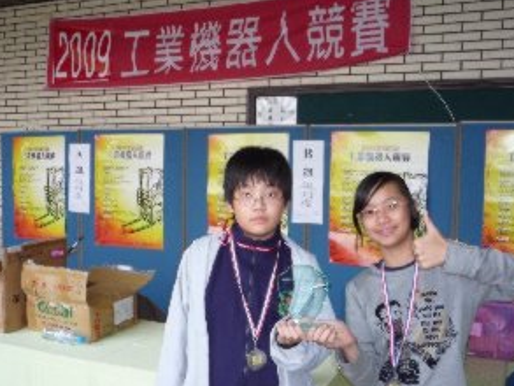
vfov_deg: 35.1
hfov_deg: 45.8
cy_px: 207
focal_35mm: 41
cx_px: 260
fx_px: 609
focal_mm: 5.2
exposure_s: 1/30
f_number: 3.3
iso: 125
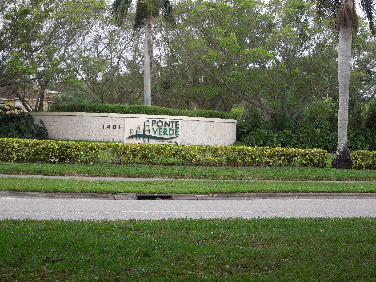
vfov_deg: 21.3
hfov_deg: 28.2
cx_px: 188
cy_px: 141
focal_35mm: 69
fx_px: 749
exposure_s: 1/250
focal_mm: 12.5
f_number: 4.4
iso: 100
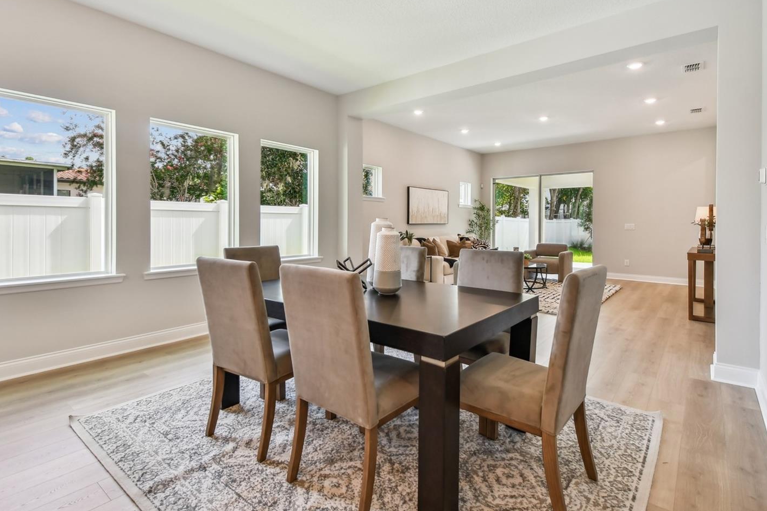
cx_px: 399
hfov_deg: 93.2
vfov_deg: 70.4
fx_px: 362
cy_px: 239
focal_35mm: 17
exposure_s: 1/40
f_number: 6.3
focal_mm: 10
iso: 100
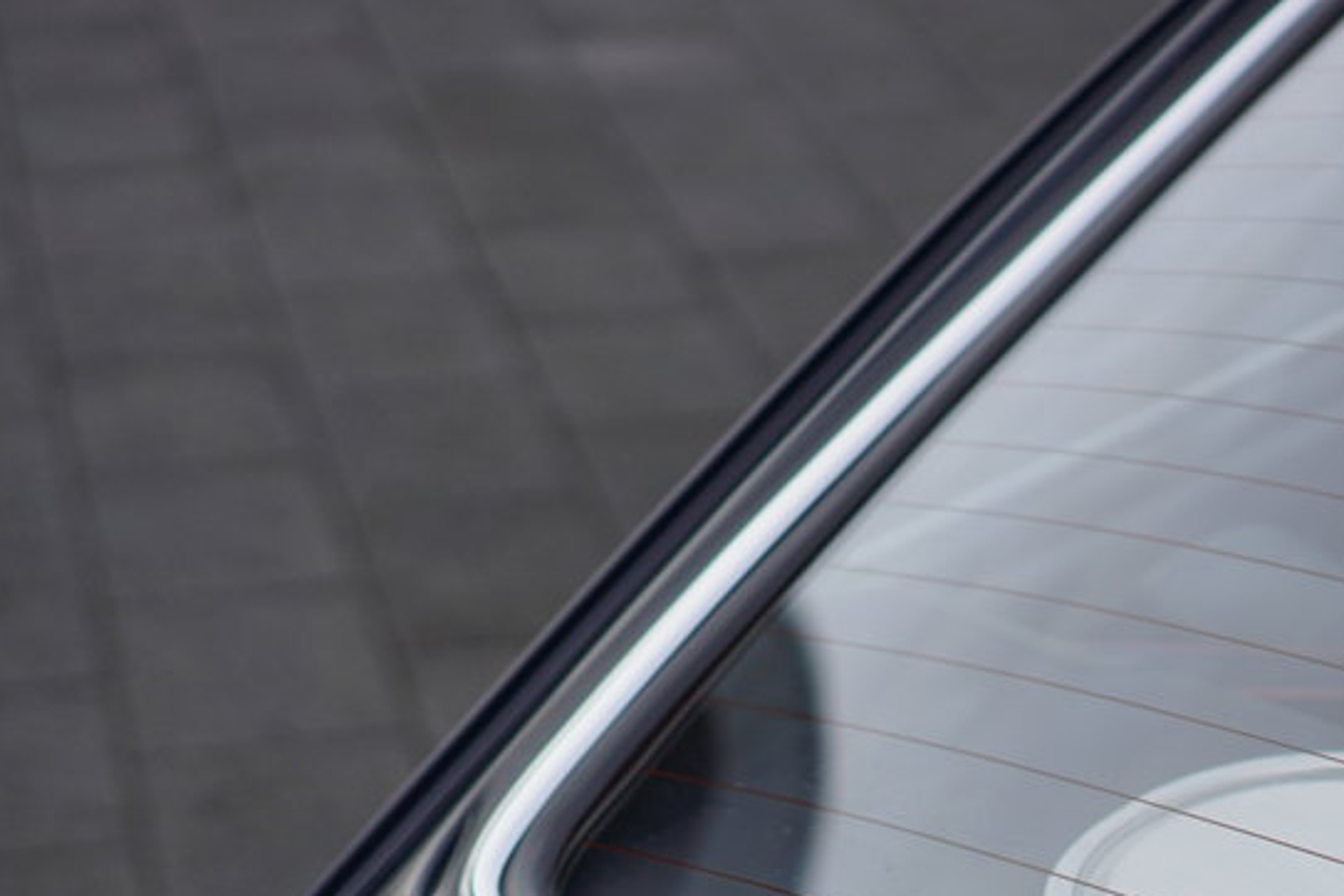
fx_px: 3694
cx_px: 1045
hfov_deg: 20.4
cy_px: 783
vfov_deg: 13.7
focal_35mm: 99
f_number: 2.2
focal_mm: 35
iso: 200
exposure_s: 1/3200
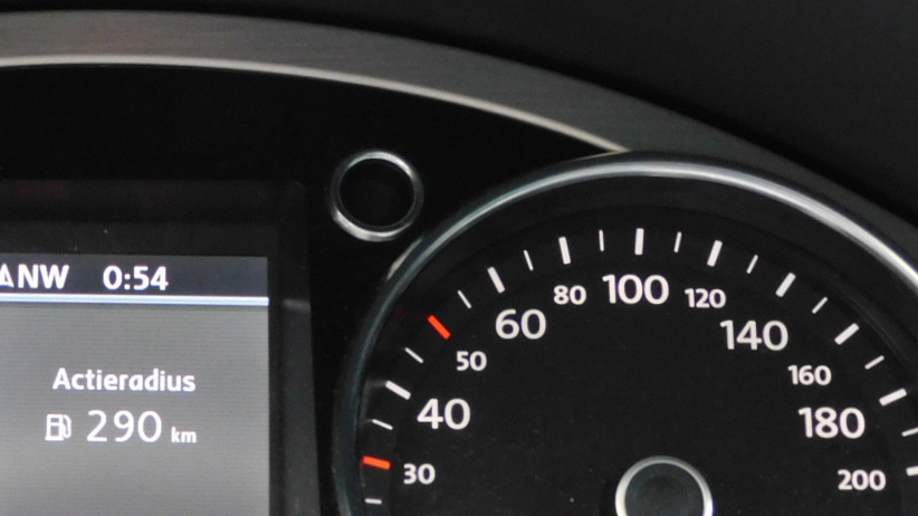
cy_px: 418
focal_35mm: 70
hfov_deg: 29.1
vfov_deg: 17.1
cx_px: 117
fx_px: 1704
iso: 360
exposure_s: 1/30
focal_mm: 5.9
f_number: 3.6
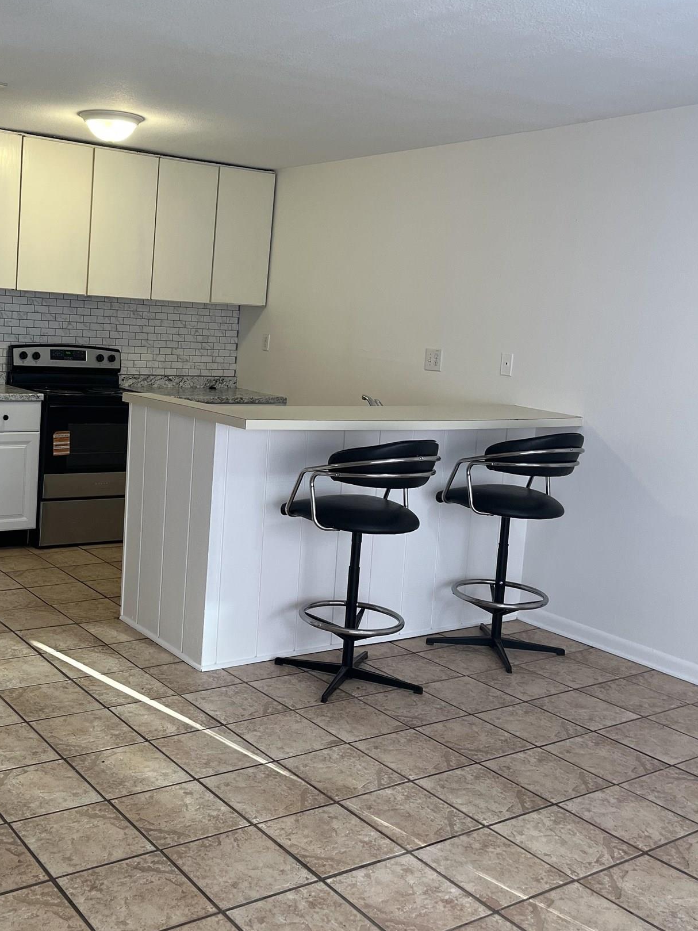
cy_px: 399
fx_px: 995
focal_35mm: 37
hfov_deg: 38.0
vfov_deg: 50.0
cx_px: 206
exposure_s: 1/60
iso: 64
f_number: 1.6
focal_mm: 5.1
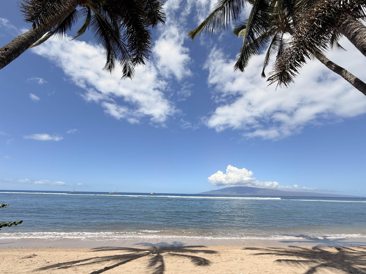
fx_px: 148
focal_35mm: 14
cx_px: 183
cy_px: 137
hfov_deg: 102.1
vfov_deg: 85.7
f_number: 2.2
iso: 50
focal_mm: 2.22
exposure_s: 1/4149
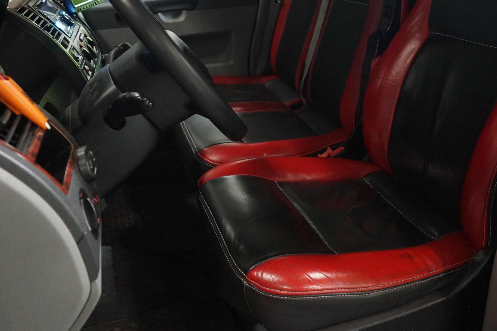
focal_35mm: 39
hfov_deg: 49.0
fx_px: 538
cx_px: 315
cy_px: 114
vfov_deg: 33.9
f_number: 4
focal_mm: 24
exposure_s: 1/15
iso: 4000
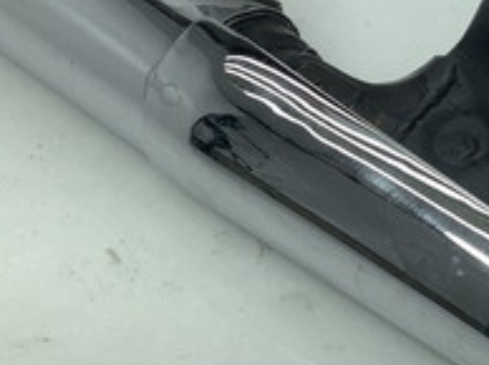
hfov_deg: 20.2
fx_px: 1354
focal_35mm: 96
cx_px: 403
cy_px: 164
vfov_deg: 15.4
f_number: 2.4
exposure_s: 1/473
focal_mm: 3.3
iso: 25
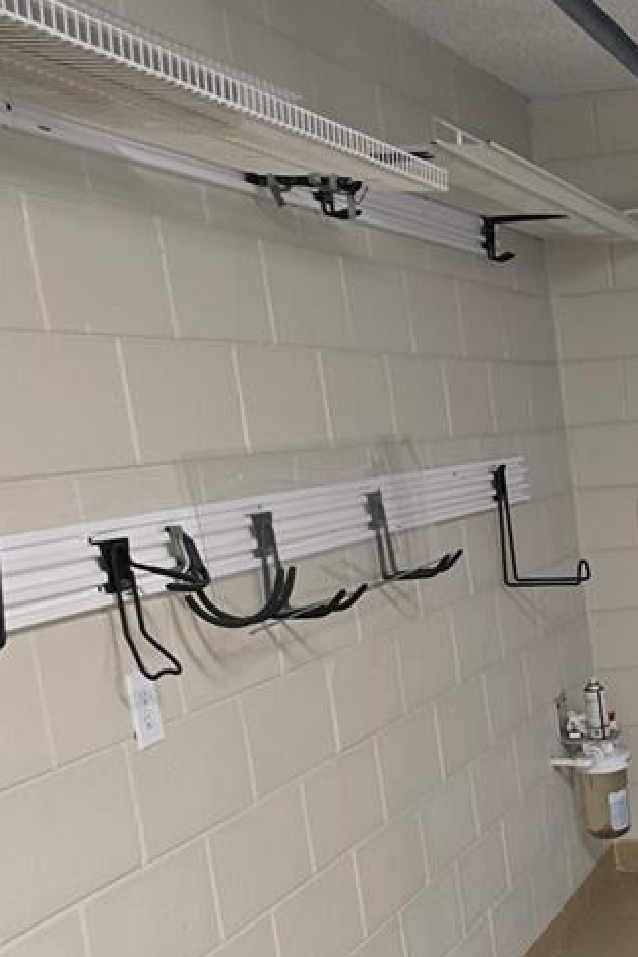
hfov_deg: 20.7
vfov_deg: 32.0
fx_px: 1621
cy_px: 774
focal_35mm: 61
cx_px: 782
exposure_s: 1/60
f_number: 1.7
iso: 1000
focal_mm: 6.3
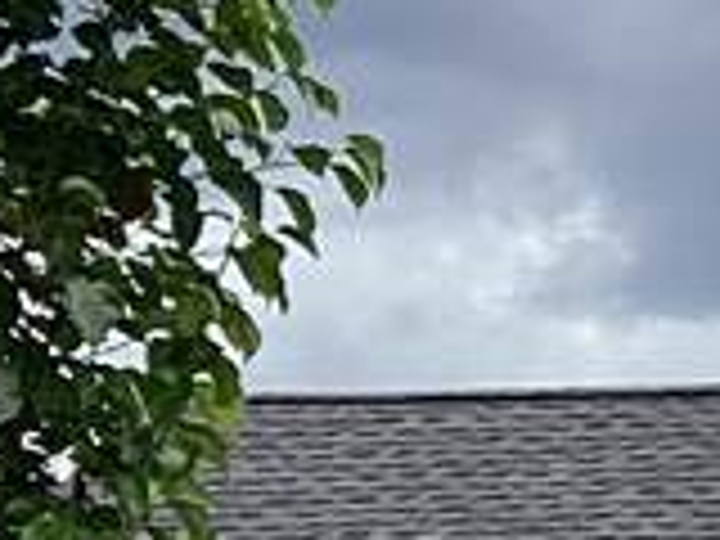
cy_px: 927
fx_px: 5158
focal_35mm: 248
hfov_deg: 6.9
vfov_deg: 5.9
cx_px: 2457
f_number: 2.4
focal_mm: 3.3
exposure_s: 1/684
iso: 25
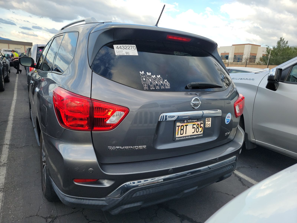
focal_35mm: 24
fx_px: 206
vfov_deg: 56.8
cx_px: 148
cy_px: 112
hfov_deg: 71.6
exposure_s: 1/191
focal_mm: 6.7
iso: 50
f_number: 1.8
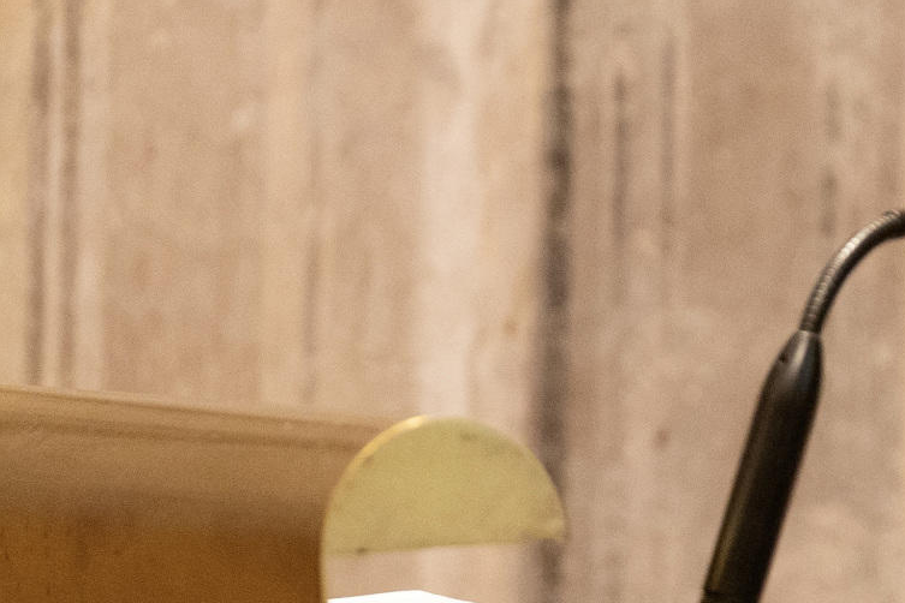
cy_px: 372
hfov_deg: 3.3
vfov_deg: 2.2
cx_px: 1441
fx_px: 15786
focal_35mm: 628
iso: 2500
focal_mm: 154
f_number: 2.8
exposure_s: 1/250
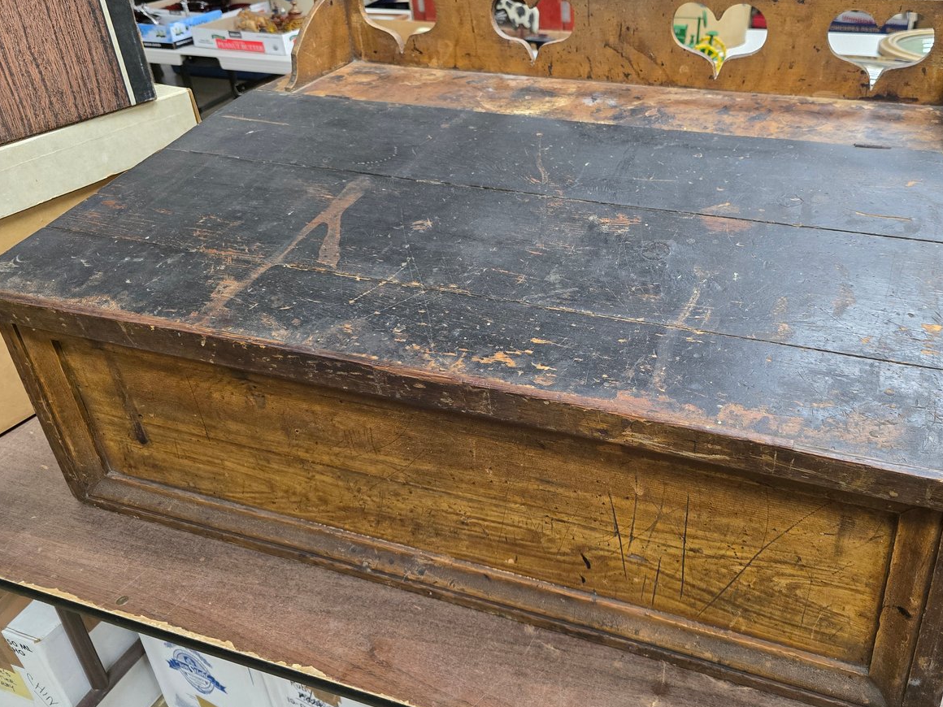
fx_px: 817
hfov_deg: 58.9
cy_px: 303
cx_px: 613
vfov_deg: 46.7
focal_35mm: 30
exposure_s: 1/43
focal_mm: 6.3
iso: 250
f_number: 1.7
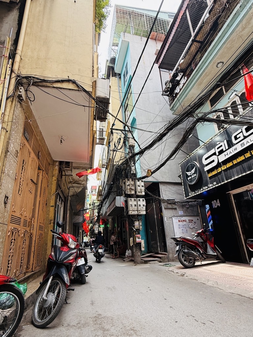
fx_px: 136
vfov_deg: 102.1
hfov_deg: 85.7
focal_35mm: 14
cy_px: 168
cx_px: 126
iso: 64
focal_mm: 2.22
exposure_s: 1/237
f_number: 2.2
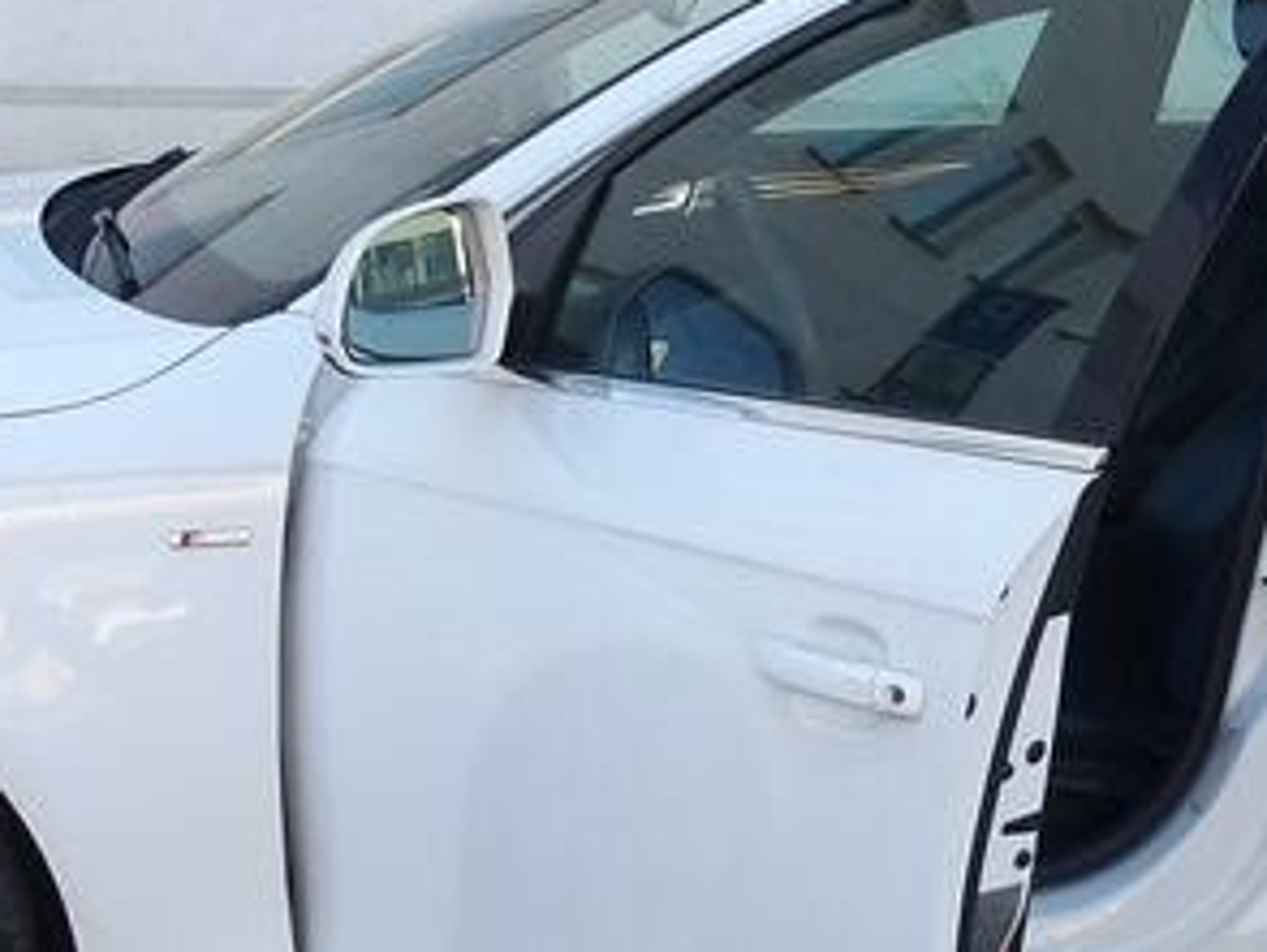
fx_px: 3443
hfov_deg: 20.7
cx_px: 909
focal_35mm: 94
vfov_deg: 15.7
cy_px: 625
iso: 100
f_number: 3
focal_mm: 4.9
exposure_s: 1/243
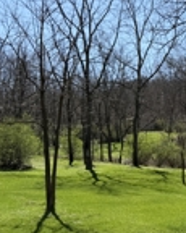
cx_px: 225
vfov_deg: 28.8
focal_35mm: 65
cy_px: 168
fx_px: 448
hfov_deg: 21.7
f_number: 1.78
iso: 80
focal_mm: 6.76
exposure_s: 1/3279
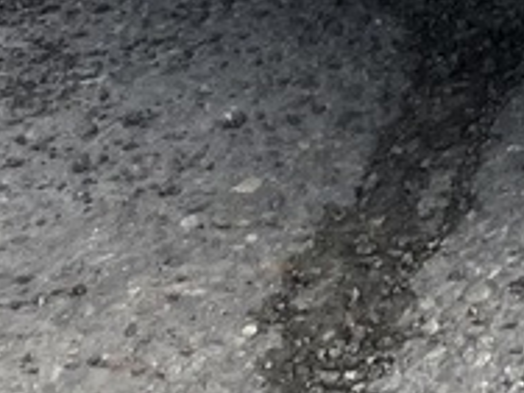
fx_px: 3239
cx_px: 1625
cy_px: -1087
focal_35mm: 214
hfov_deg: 7.9
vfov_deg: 6.0
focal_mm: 3.99
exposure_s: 1/1312
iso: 32
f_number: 1.8
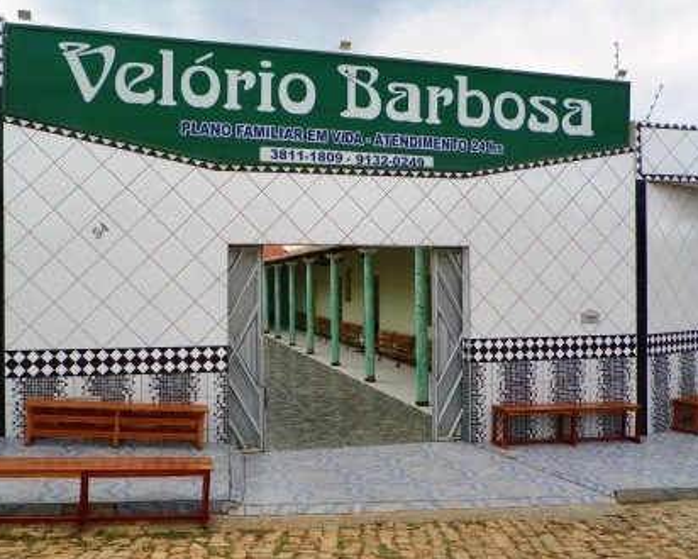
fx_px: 723
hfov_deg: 51.5
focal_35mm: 35
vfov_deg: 42.3
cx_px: 325
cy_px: 280
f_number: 3.5
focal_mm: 5.9
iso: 64
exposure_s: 1/125
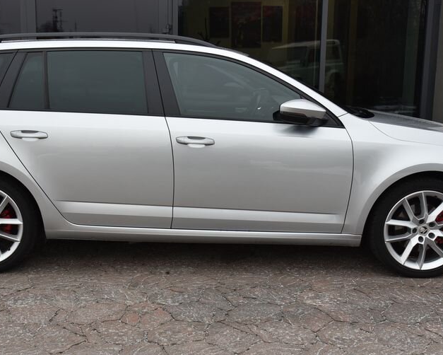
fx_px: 603
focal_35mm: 46
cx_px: 182
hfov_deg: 40.2
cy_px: 168
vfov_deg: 32.8
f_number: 6.3
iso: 500
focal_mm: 30
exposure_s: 1/160
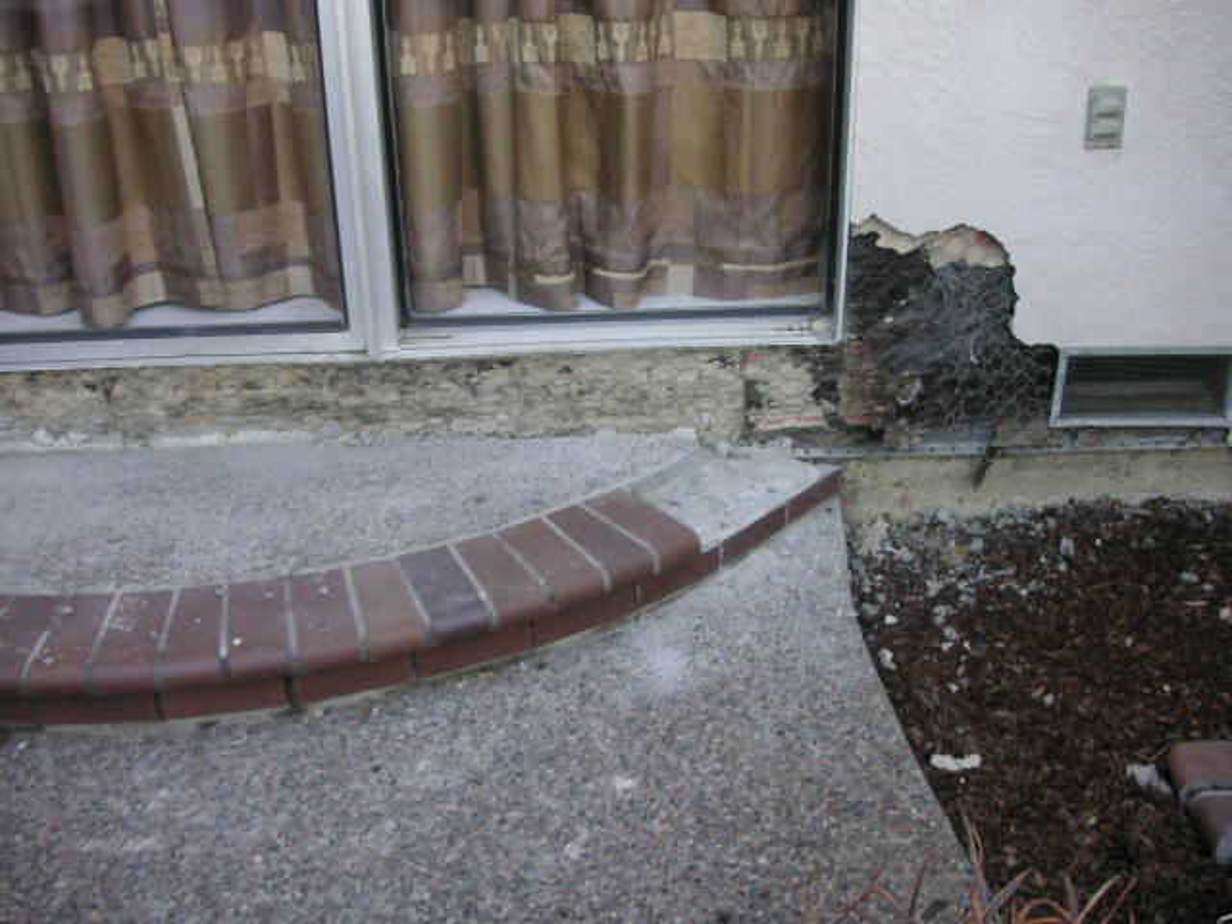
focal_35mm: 37
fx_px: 1317
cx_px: 616
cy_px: 462
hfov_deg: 50.1
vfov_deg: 38.7
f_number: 2.8
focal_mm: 6.1
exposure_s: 1/45
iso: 50
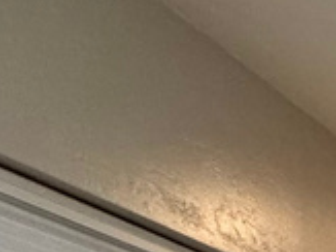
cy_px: 735
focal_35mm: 88
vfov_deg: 11.2
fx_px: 854
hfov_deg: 12.7
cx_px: 921
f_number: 2.2
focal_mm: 2.22
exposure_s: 1/120
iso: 250
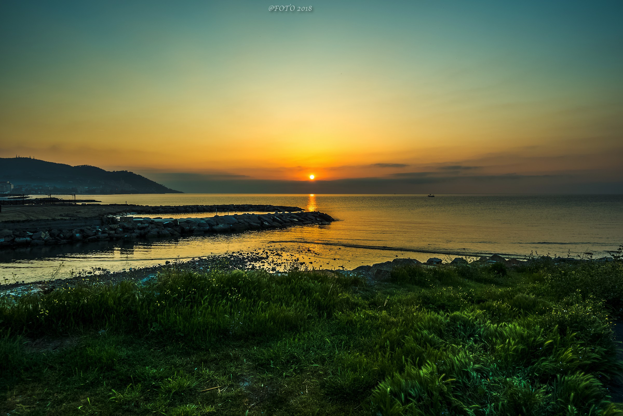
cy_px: 208
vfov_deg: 62.0
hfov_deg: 84.0
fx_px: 346
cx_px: 312
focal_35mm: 20
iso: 100
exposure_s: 1/200
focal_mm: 20
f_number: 5.6
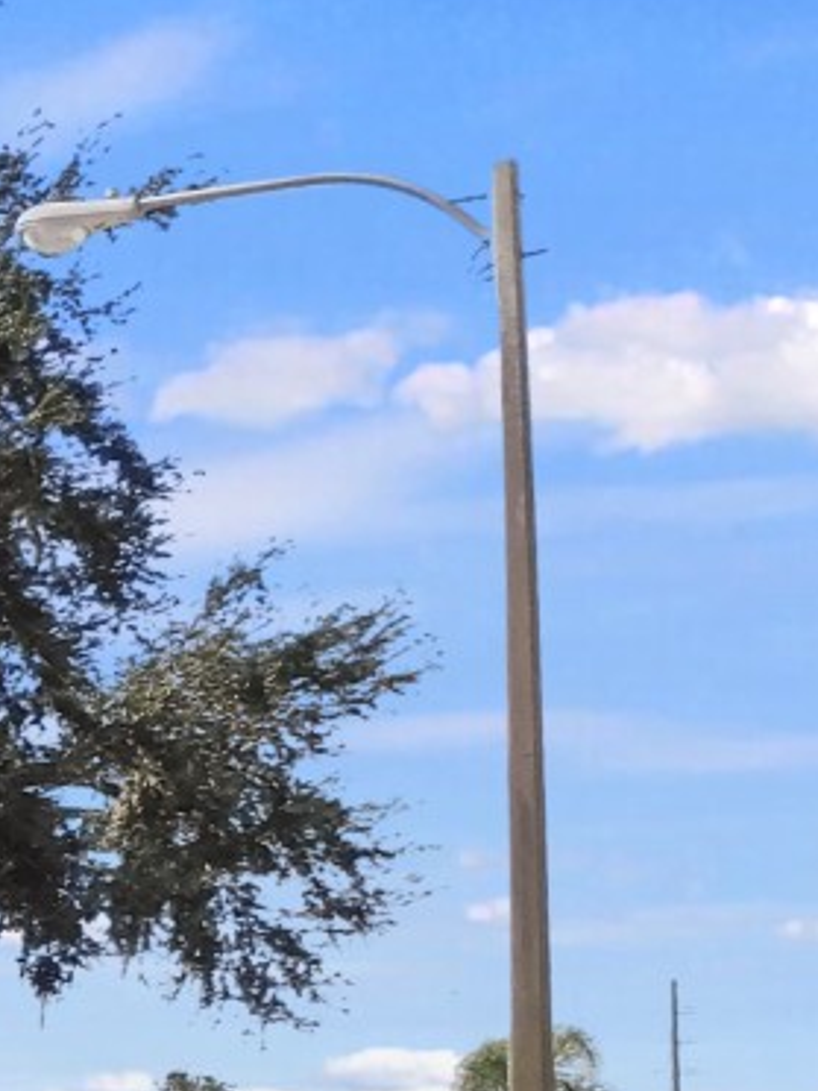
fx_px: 2804
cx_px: -1226
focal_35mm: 89
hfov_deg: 12.5
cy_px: 786
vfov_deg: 21.9
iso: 125
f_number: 6
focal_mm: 4
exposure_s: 1/400
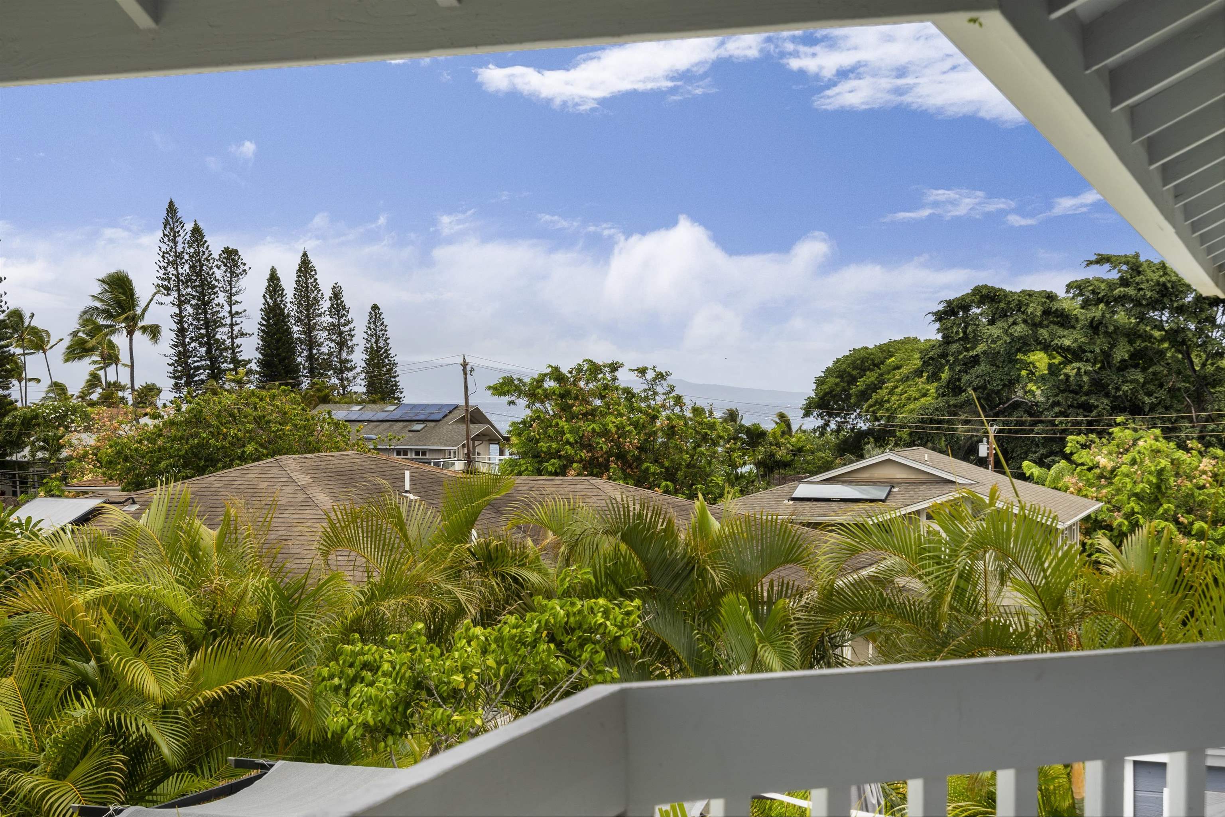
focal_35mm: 52
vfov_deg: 26.0
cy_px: 408
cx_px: 612
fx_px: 1769
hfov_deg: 38.2
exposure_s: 1/200
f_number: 8
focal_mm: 35
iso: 100
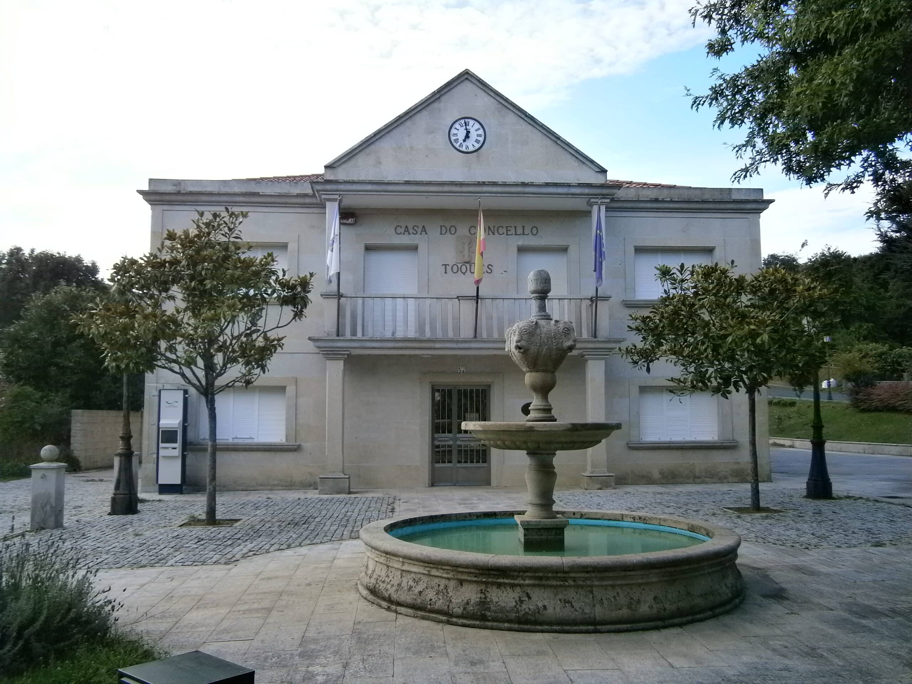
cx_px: 456
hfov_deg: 58.4
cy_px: 342
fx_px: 817
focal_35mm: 31
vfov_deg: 45.4
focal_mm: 5.5
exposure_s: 1/250
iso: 80
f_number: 2.9
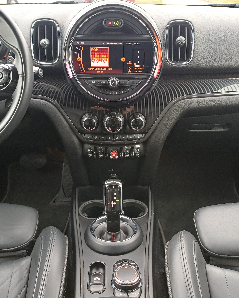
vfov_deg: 54.2
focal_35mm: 33
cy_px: 150
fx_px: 292
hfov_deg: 44.5
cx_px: 122
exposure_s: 1/33.3
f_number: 1.8
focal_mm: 4.65
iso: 320
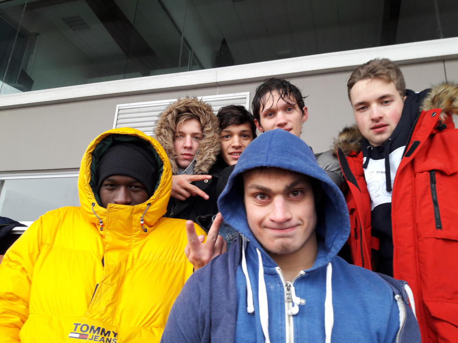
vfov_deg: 49.7
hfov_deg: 63.4
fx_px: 370
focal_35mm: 28
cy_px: 172
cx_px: 229
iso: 50
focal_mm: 3.7
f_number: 1.9
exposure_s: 1/50
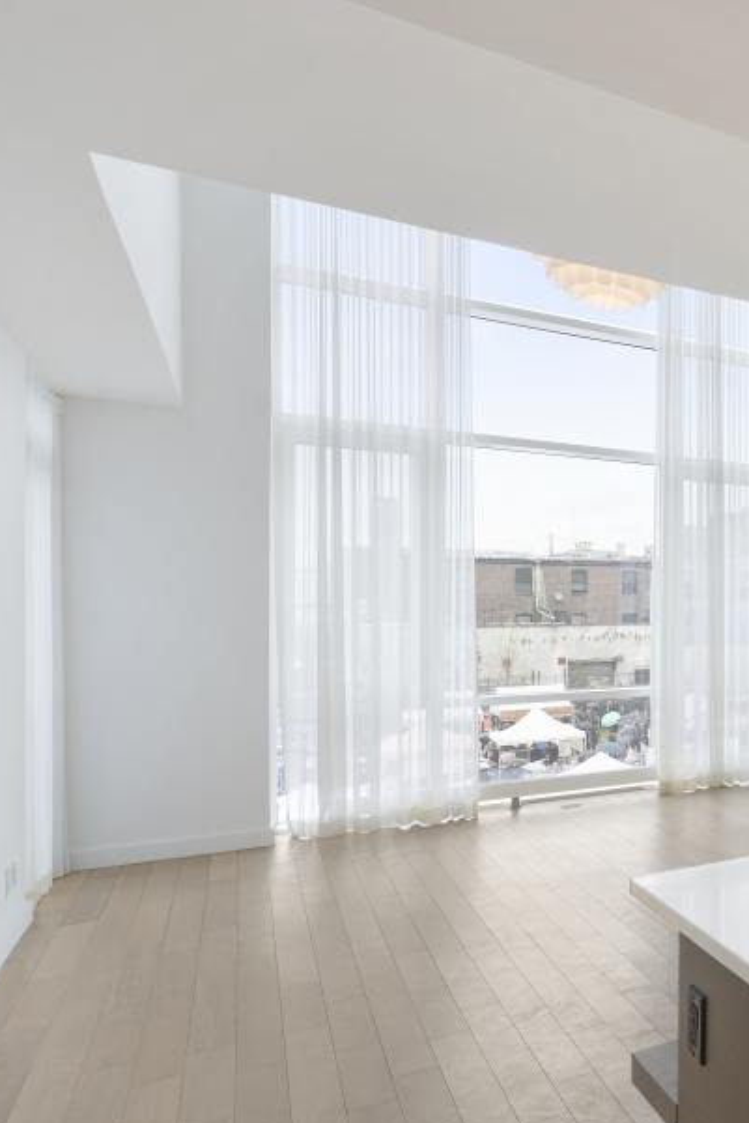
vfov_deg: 63.5
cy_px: 610
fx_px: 904
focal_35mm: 29
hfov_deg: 30.8
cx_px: 1051
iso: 400
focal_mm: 14
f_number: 9
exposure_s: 1/20
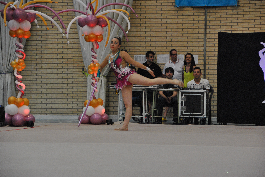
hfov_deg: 15.9
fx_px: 951
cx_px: 132
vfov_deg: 10.7
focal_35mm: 129
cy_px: 88
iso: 800
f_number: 5.3
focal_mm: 86
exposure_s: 1/250
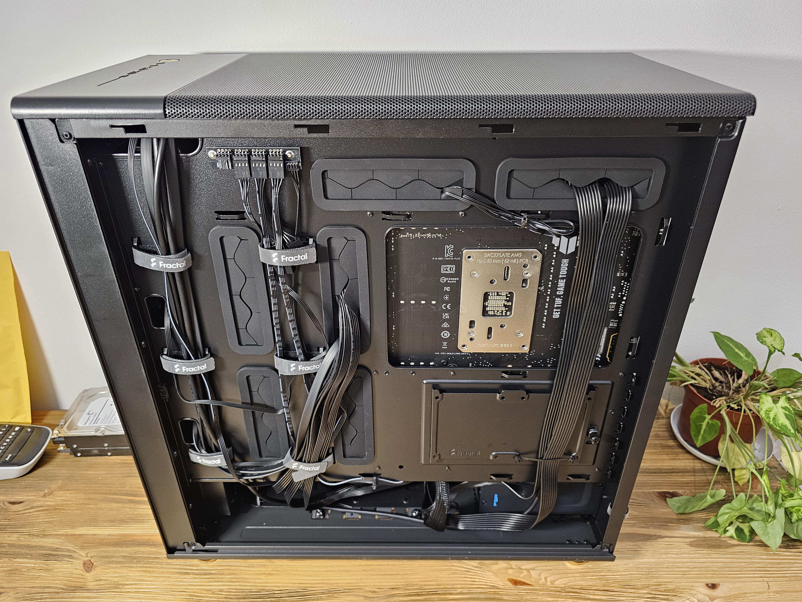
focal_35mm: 23
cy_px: 301
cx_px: 401
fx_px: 533
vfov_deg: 58.9
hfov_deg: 73.9
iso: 640
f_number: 1.7
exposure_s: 1/33
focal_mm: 6.3
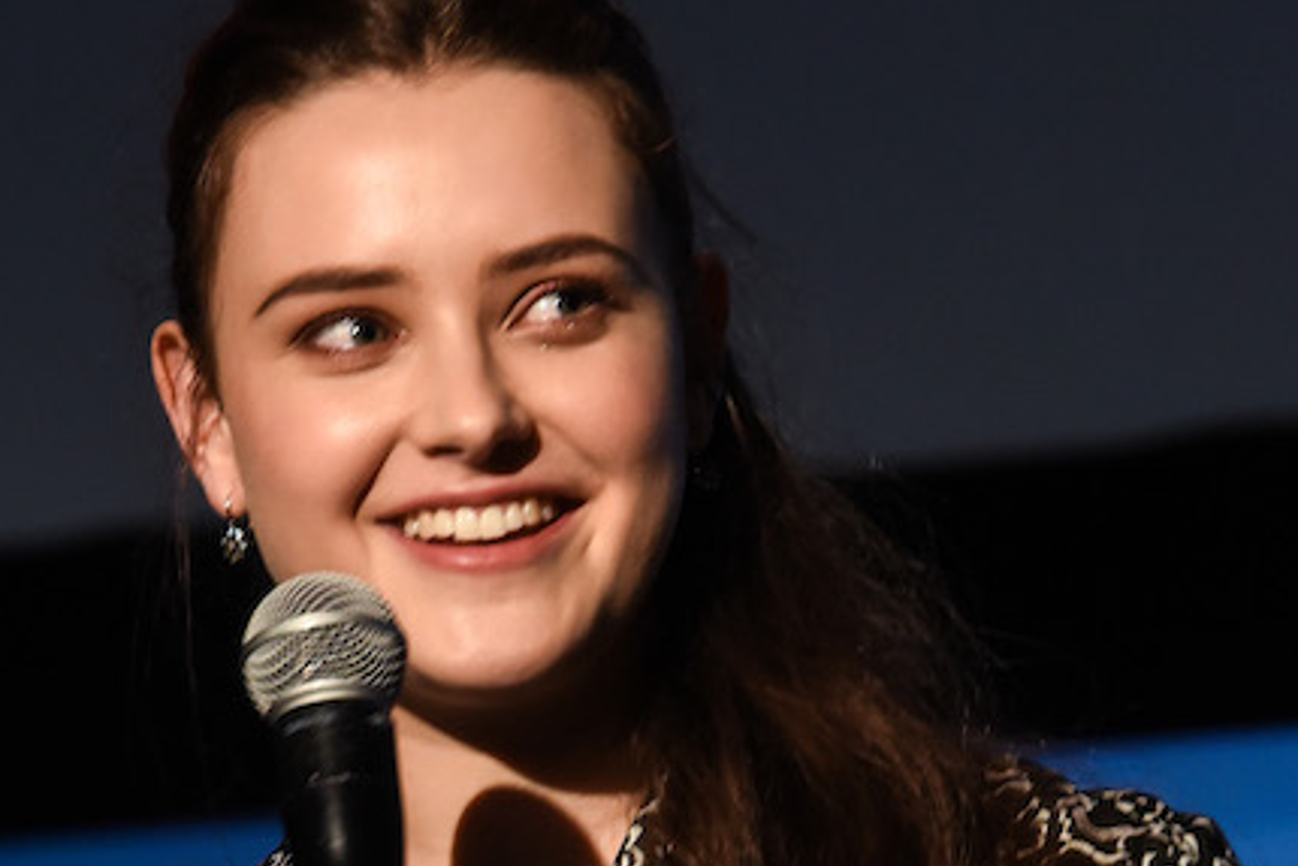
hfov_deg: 3.7
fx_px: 20125
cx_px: 637
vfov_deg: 2.5
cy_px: 789
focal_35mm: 558
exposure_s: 1/125
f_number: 5
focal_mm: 200
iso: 2000
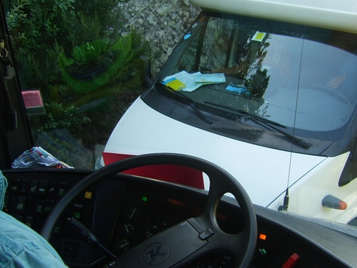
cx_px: 177
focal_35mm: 47
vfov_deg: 30.9
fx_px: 485
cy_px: 141
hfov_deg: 40.4
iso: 50
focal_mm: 7.8
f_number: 3.2
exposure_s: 1/80
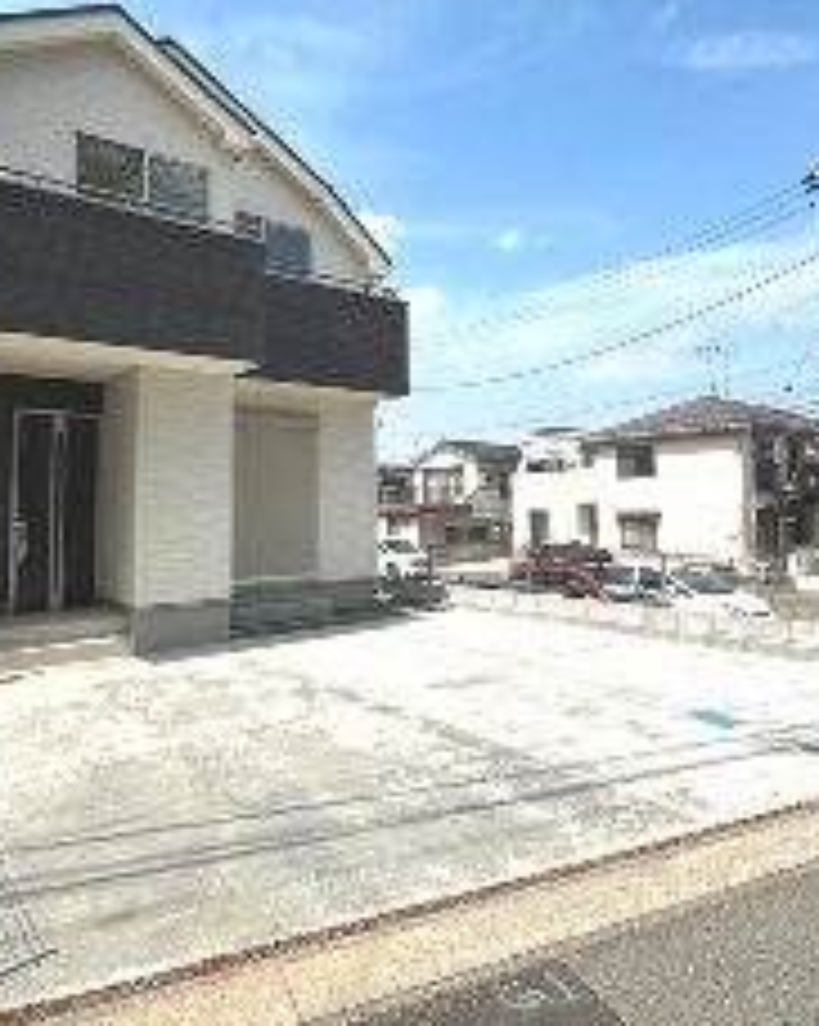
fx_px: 728
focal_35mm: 24
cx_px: 410
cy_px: 459
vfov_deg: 70.1
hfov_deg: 58.7
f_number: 2.2
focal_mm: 2.22
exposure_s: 1/2959
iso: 50
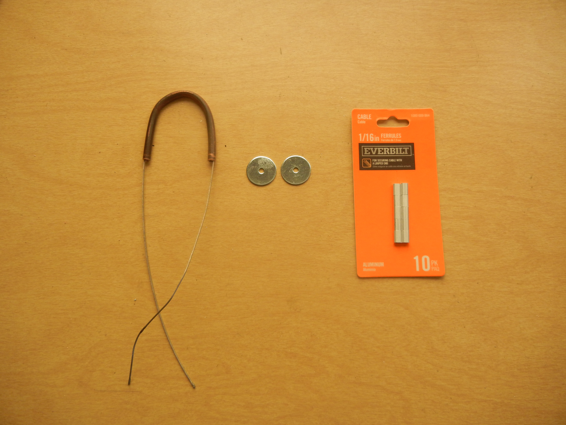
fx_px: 491
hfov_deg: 60.0
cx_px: 283
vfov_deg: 46.8
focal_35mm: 30
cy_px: 212
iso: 160
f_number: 3.5
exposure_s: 1/79.8
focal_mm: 5.4
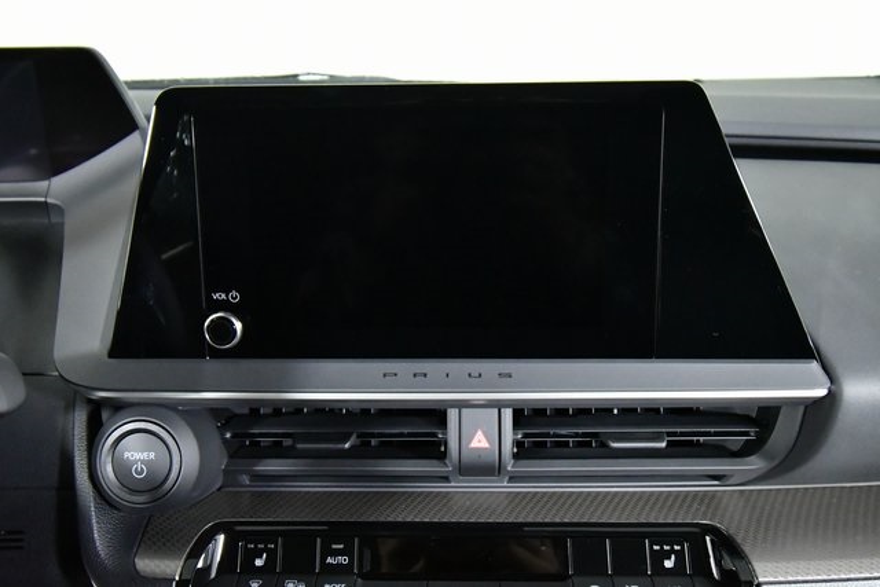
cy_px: 294
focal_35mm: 30
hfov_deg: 61.9
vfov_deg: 43.6
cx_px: 440
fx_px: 733
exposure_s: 1/250
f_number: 5.6
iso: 12800
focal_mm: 20
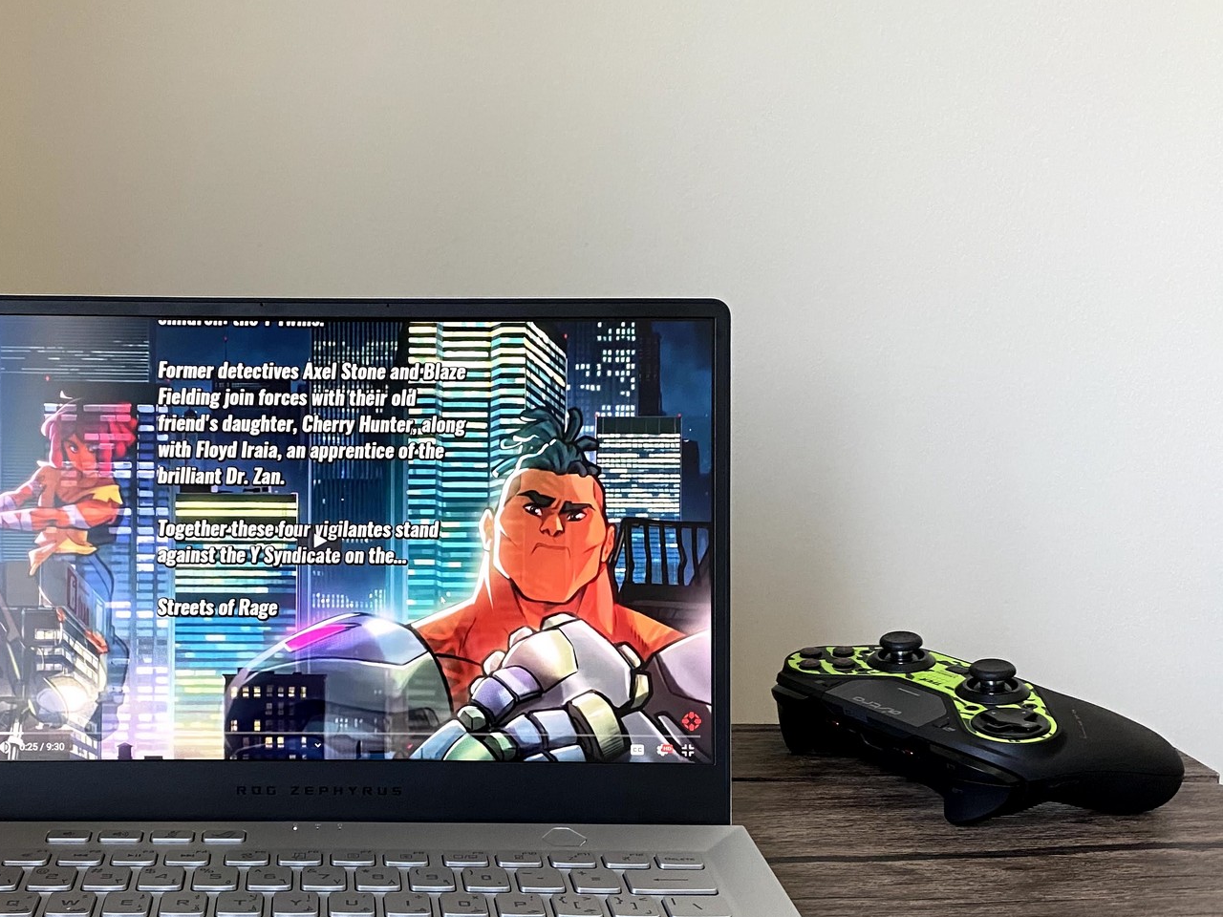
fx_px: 1378
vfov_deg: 36.5
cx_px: 337
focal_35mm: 39
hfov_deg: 46.5
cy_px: 609
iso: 200
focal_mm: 4.25
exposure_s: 1/60
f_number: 1.8
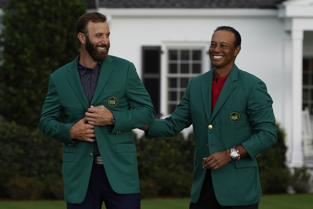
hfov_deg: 10.3
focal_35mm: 200
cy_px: 104
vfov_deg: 6.9
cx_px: 156
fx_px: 1739
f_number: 6.3
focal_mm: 200
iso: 1000
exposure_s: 1/1600
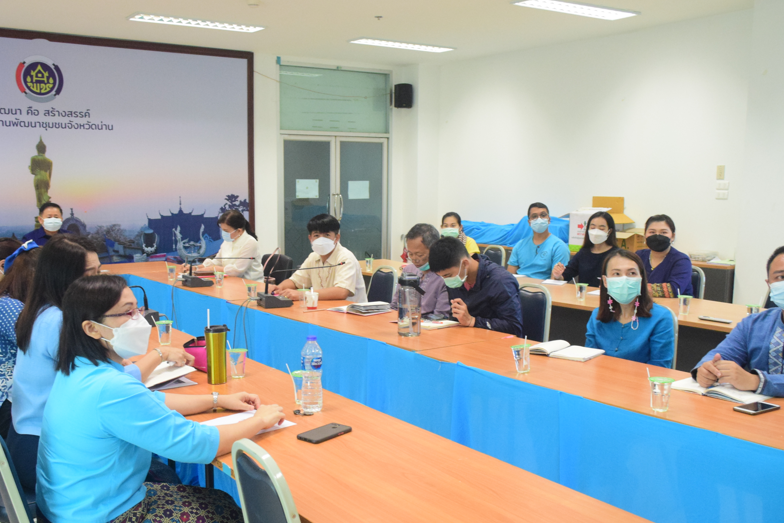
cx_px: 339
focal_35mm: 36
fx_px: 784
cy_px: 300
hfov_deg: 53.0
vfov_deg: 36.8
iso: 2500
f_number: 5
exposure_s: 1/160
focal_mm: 18
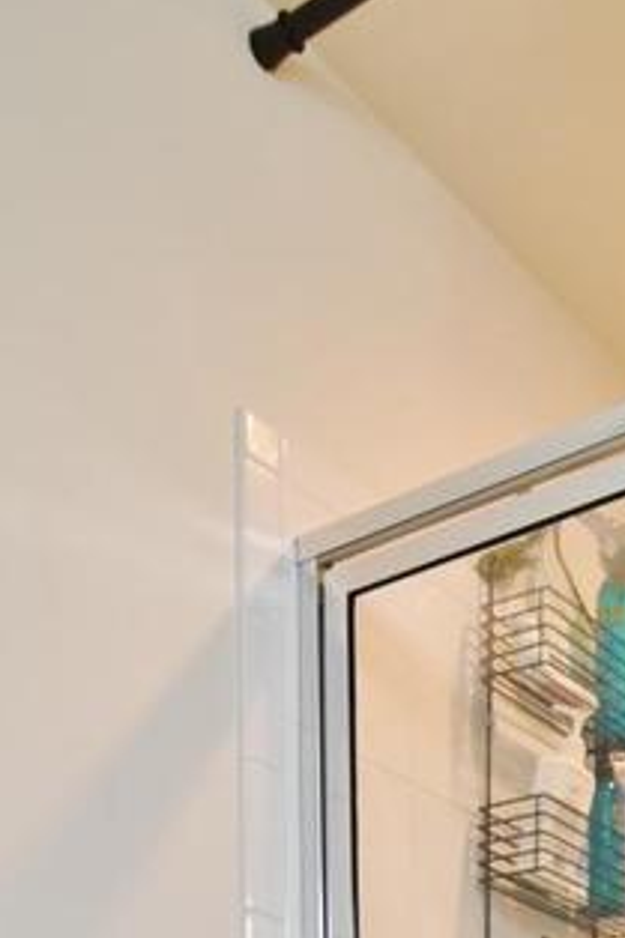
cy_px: 1407
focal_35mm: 55
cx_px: 730
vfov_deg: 26.4
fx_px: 1434
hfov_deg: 22.8
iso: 400
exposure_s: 1/200
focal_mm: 16
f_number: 2.8
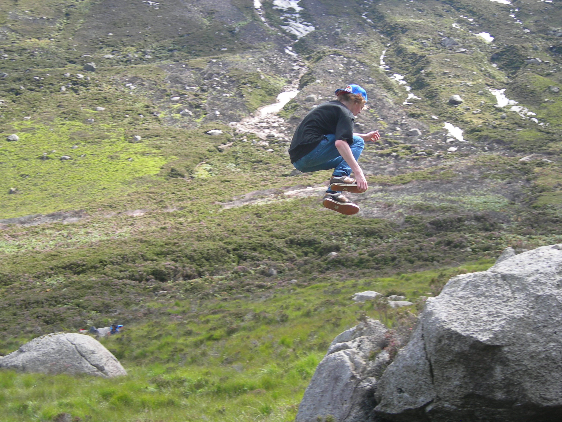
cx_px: 281
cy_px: 211
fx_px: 828
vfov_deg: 28.6
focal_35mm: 51
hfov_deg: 37.5
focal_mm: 10.6
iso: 50
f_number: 3.2
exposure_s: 1/190
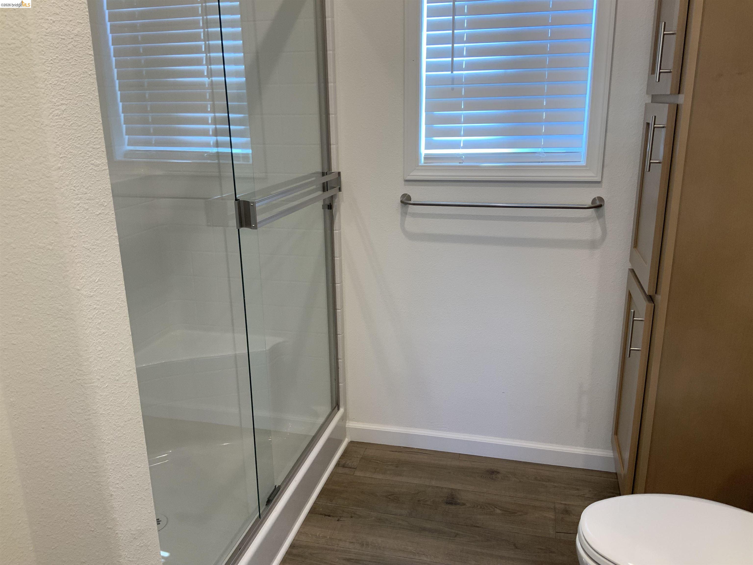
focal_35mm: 29
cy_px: 282
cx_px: 376
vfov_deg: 48.2
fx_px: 631
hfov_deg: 61.7
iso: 40
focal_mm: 3
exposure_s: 1/60
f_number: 1.8
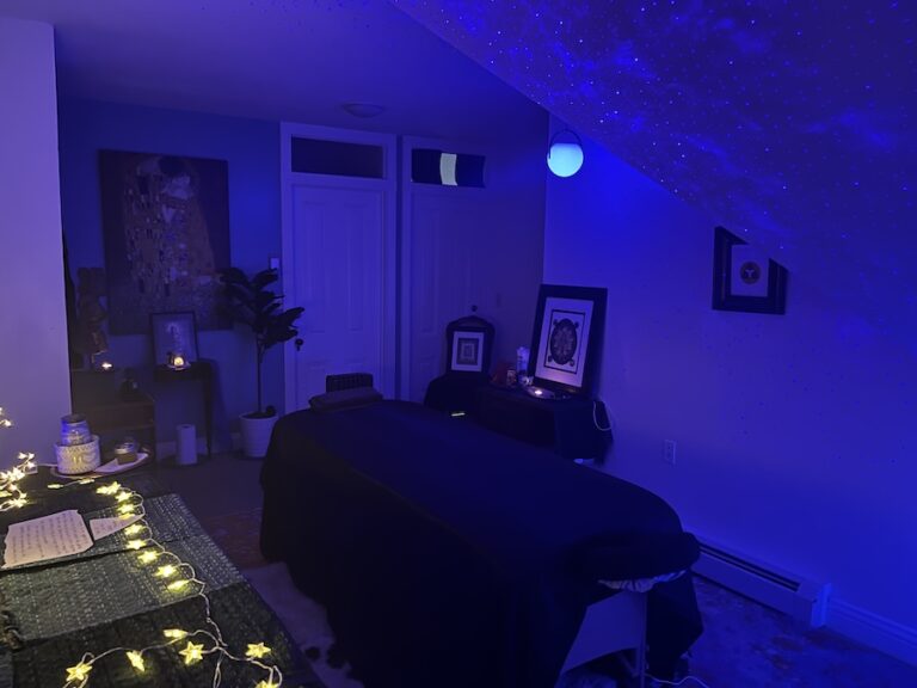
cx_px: 458
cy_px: 344
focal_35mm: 26
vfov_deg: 53.1
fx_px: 689
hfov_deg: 67.3
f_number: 1.6
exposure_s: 1/10
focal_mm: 5.1
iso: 800
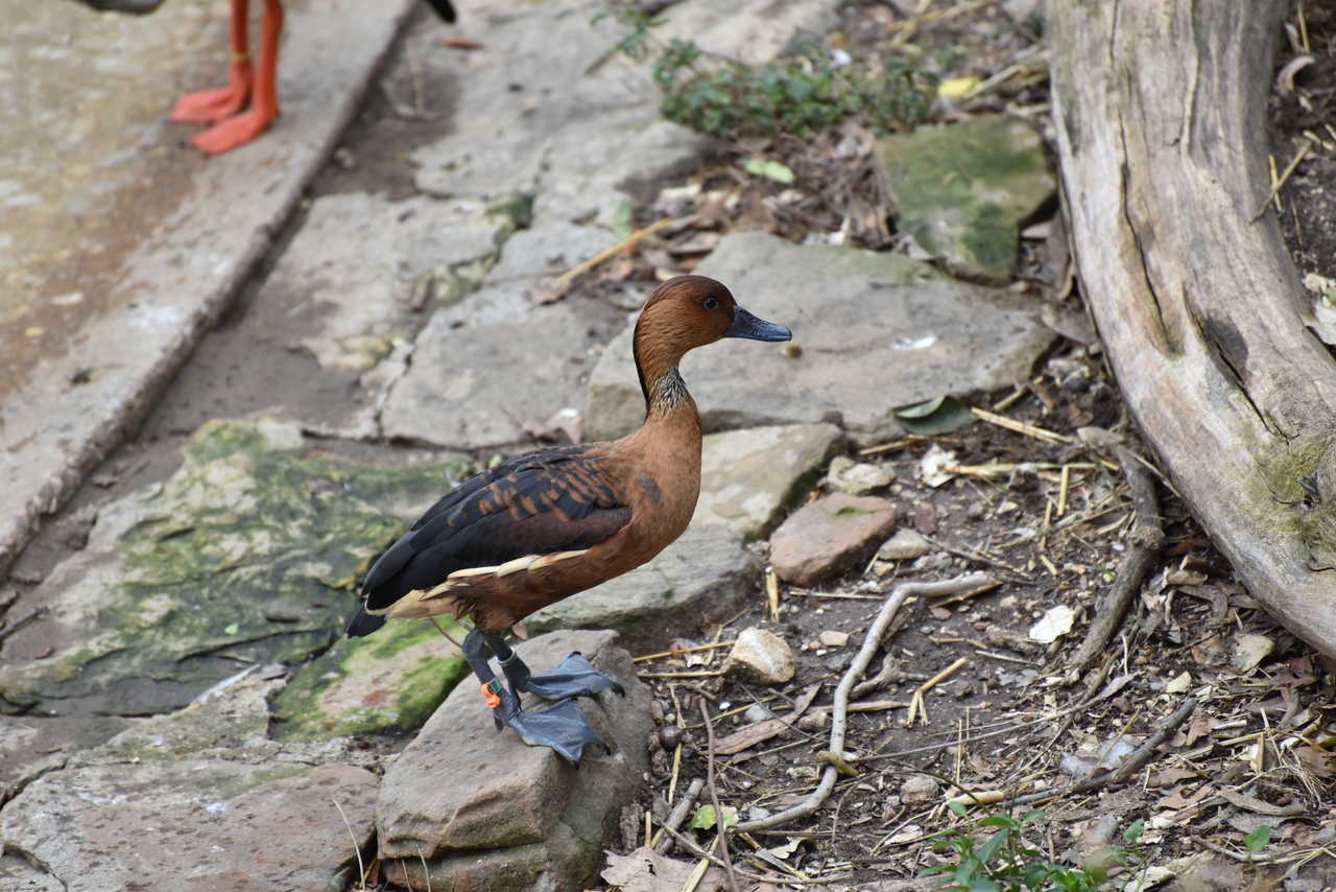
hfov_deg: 6.9
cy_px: 446
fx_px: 11135
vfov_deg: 4.6
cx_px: 668
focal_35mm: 300
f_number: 5.6
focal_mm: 300
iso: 800
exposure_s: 1/640
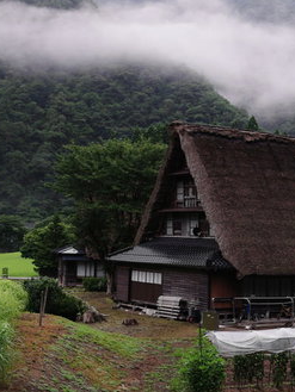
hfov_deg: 24.4
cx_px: 171
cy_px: 198
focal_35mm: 60
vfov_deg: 32.2
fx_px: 681
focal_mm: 26.88
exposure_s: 1/200
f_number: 3.5
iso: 800
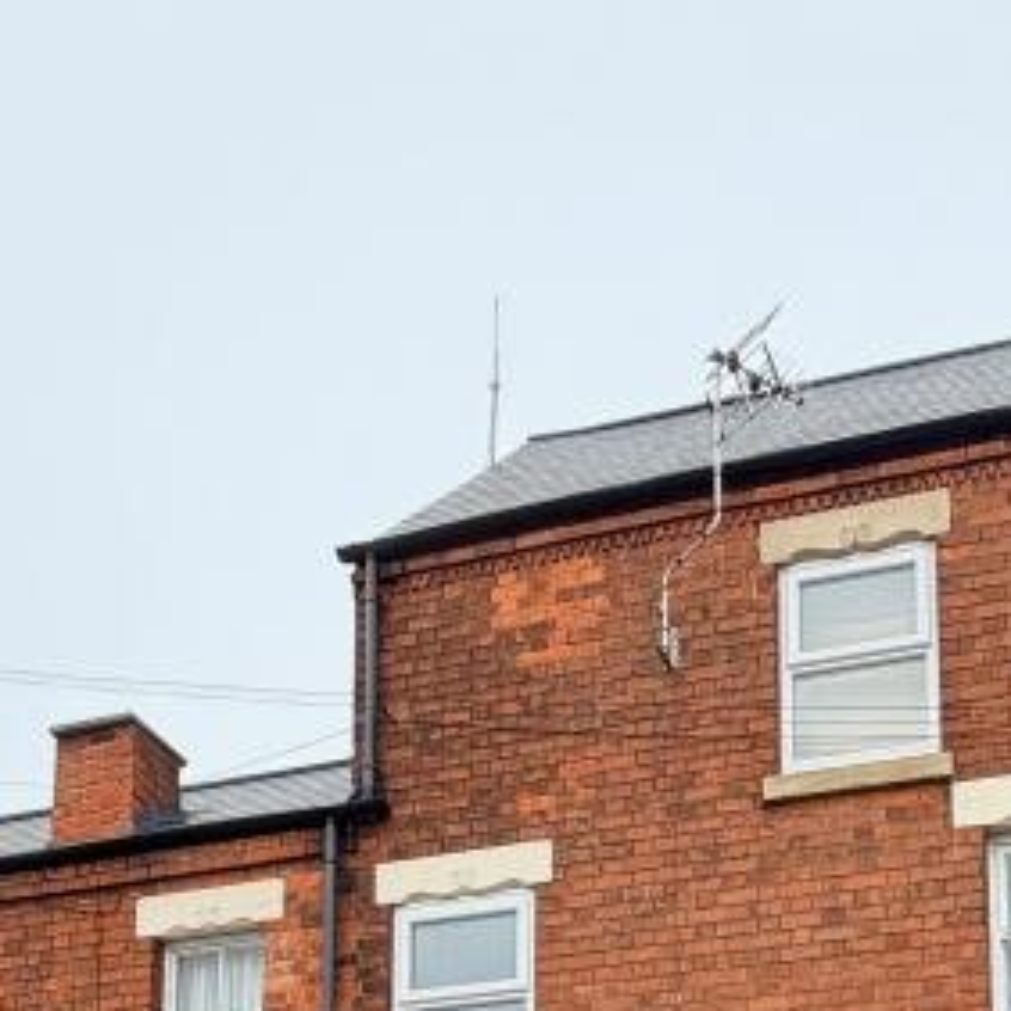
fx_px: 1487
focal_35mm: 45
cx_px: 746
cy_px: 1344
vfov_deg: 29.5
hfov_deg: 36.8
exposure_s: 1/308
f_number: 2.2
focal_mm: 2.22
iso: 50
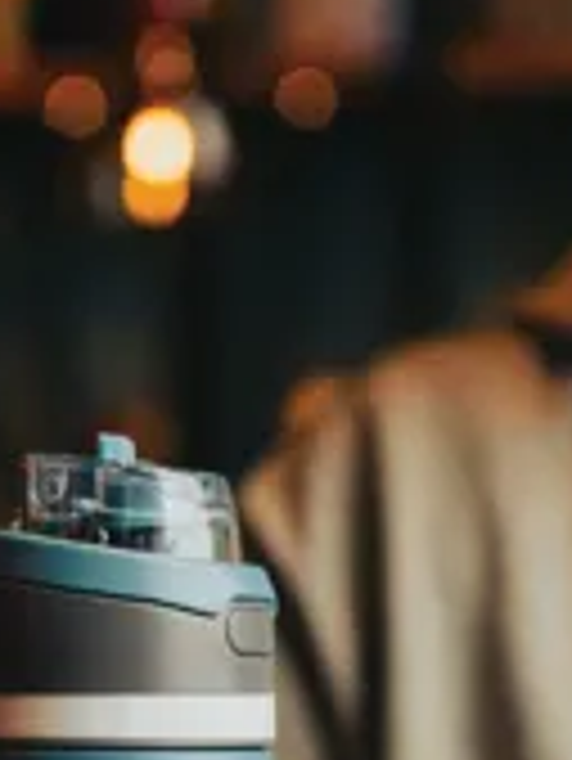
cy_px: 890
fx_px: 3059
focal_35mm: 139
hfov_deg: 10.6
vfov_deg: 13.8
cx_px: 38
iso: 320
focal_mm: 49
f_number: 2.8
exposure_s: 1/125
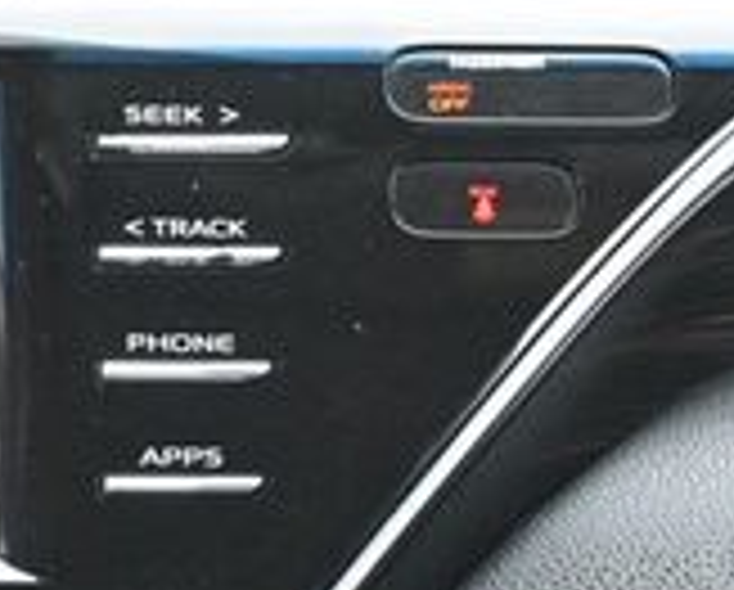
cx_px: -432
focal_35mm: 215
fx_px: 4675
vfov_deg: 7.2
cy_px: 536
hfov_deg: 8.7
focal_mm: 39
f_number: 5.6
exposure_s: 1/125
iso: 2200
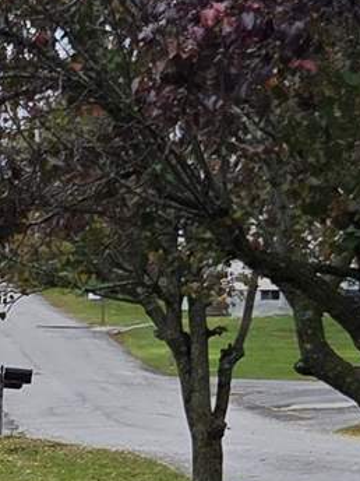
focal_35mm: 154
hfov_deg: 9.3
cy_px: 563
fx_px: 2135
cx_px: -204
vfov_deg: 12.5
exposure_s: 1/1087
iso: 80
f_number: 1.8
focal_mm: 5.4
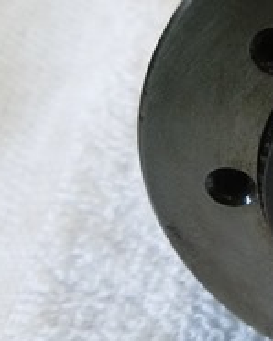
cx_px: 447
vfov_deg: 22.7
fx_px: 848
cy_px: 176
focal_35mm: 84
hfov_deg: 16.2
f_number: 3.5
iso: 800
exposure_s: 1/40
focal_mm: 4.5
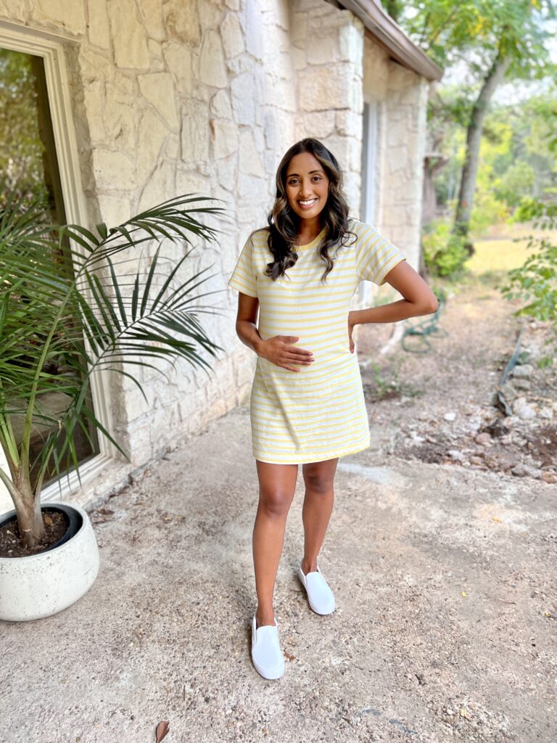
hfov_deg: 53.1
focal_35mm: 26
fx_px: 558
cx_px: 278
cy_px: 372
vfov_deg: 67.3
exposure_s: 1/182
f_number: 1.5
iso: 40
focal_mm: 5.7
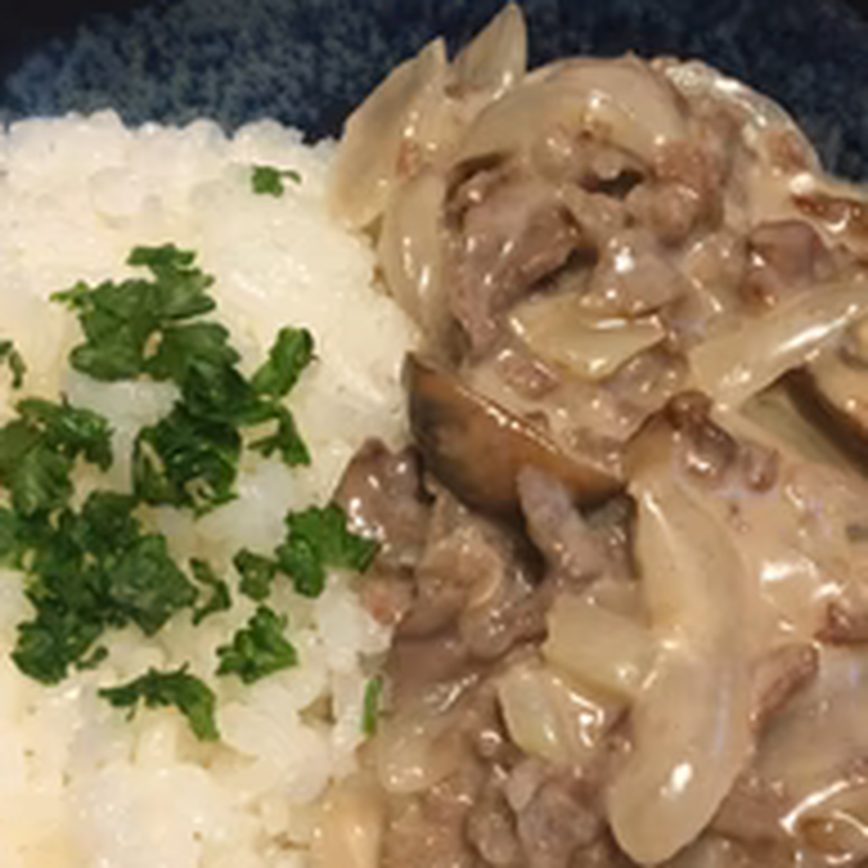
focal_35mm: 53
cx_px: 625
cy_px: 463
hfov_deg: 31.8
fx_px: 1504
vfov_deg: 32.2
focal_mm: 4.15
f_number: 2.2
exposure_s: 1/30
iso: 100
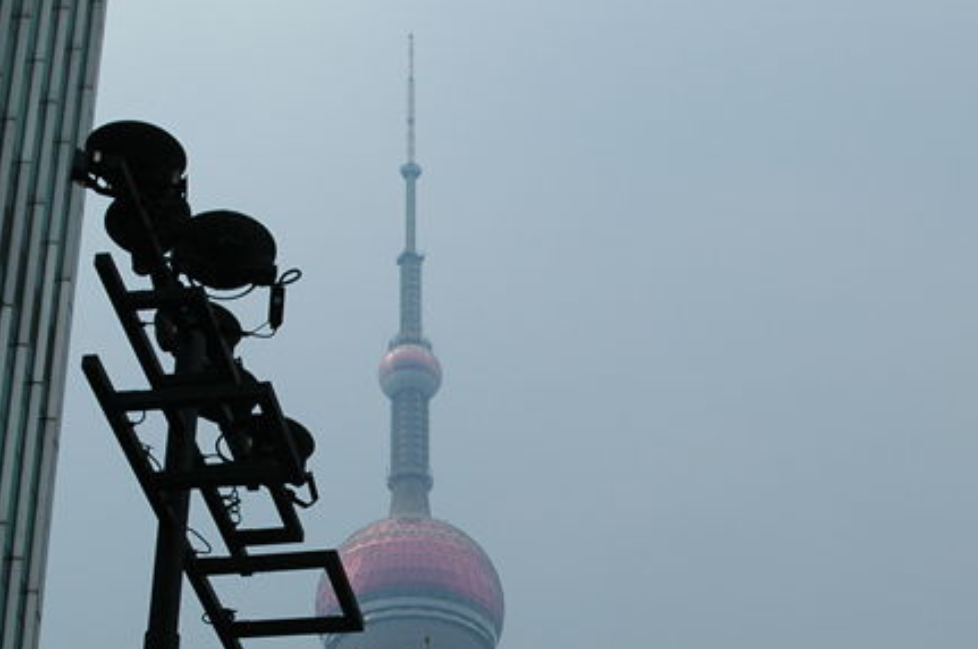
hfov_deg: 26.0
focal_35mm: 78
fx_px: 2116
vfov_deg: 17.2
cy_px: 559
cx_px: 542
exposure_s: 1/320
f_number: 11
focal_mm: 28
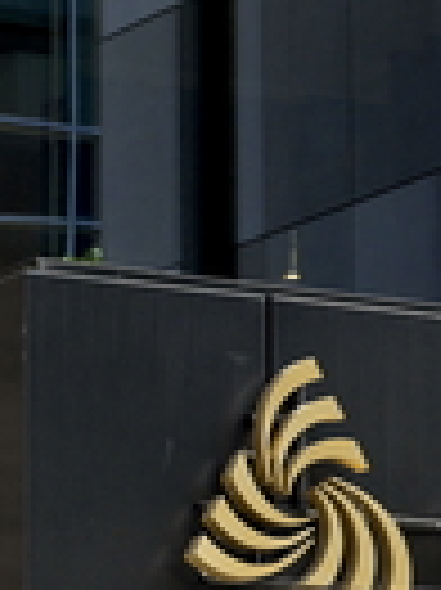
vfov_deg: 5.9
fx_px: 5751
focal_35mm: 338
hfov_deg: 4.4
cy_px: 392
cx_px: 626
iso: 2500
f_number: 8
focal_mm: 120
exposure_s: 1/1600
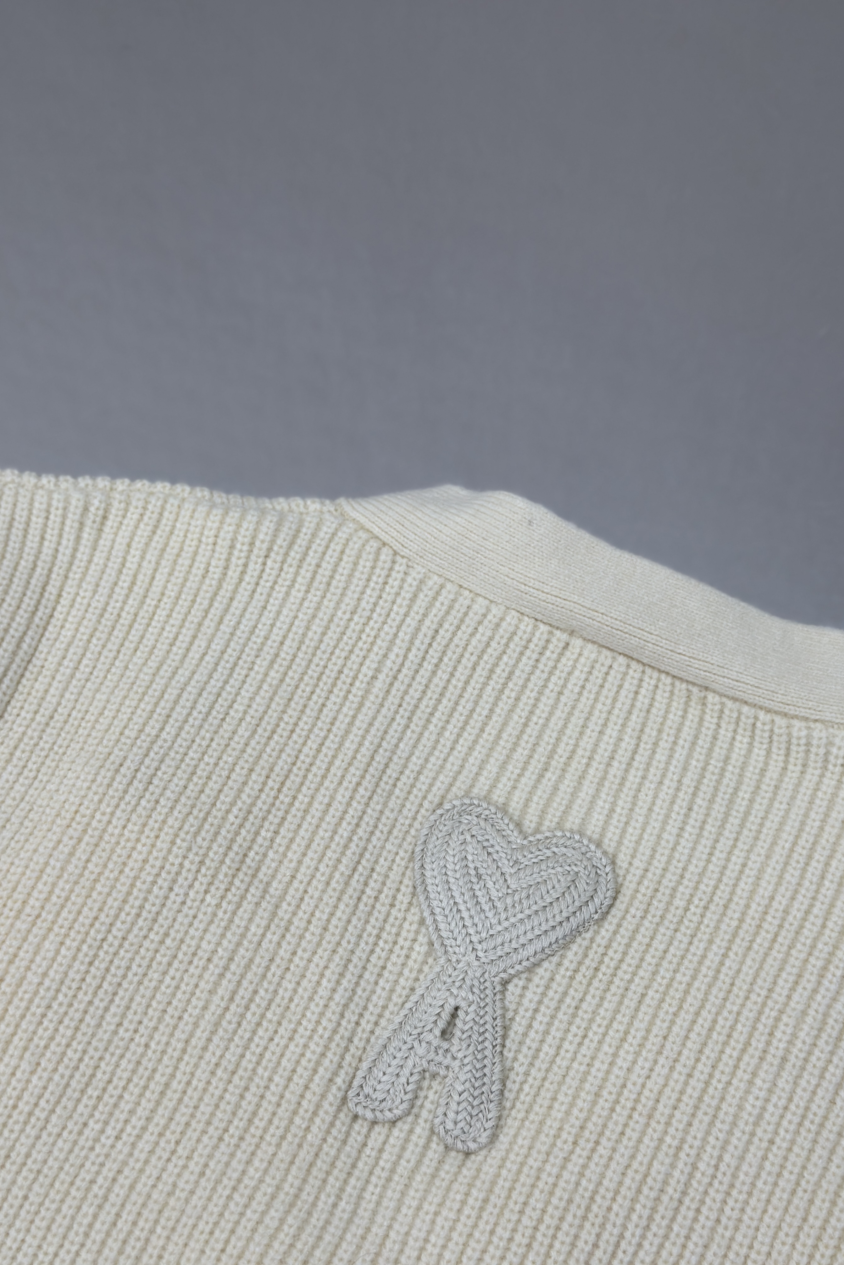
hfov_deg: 27.0
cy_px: 632
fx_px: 1758
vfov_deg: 39.6
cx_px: 455
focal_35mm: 50
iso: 80
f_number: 1.78
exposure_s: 1/642
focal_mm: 6.86
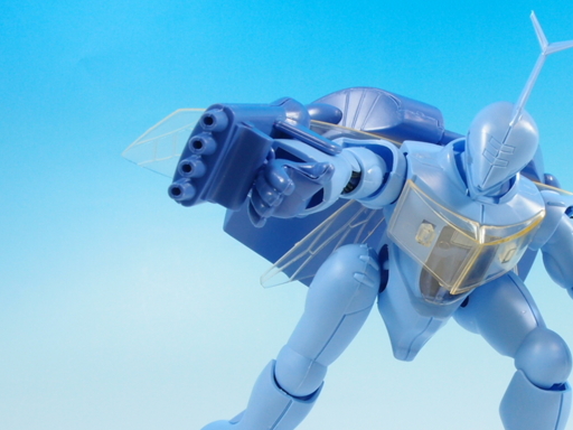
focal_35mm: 50
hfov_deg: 37.6
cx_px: 403
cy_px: 300
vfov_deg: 28.8
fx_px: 828
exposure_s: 1/3
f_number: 8
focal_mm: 6.87
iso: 100
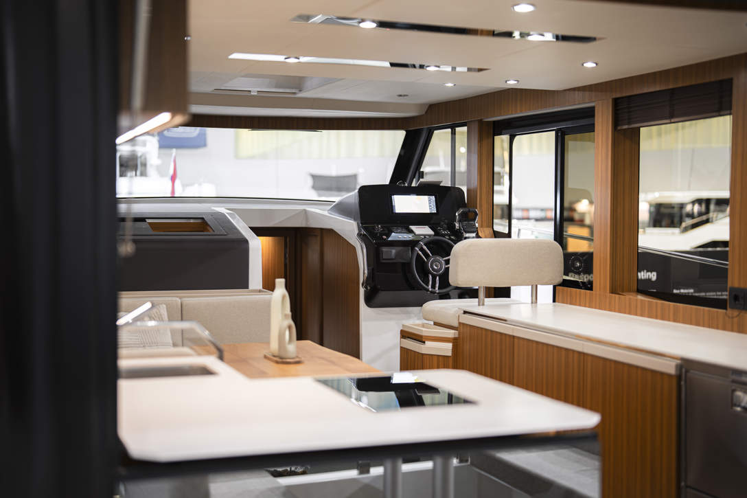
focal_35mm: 50
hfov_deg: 39.6
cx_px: 374
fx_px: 1037
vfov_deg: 27.0
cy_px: 249
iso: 100
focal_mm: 50
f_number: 1.2
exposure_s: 1/50
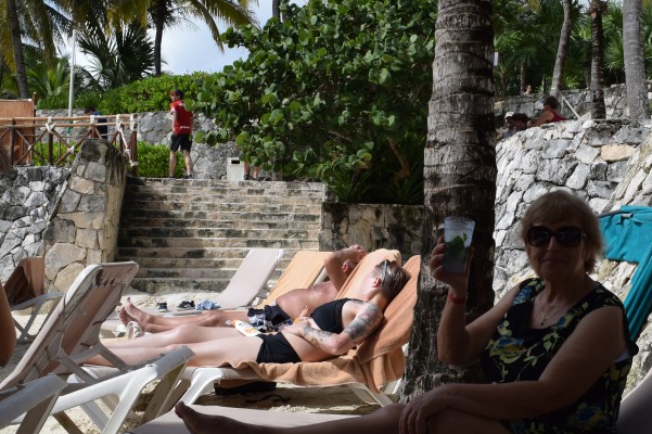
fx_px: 833
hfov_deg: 42.2
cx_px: 431
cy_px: 241
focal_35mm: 46
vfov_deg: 29.2
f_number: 10
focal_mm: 18
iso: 200
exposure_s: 1/400
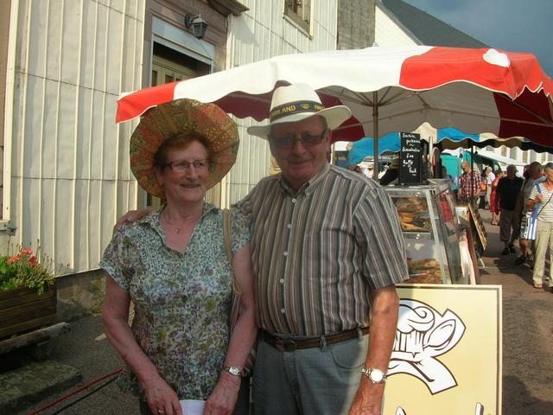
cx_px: 276
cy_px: 208
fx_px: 559
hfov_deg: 52.6
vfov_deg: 40.7
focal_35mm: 35
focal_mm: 5.8
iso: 50
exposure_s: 1/280
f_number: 5.6
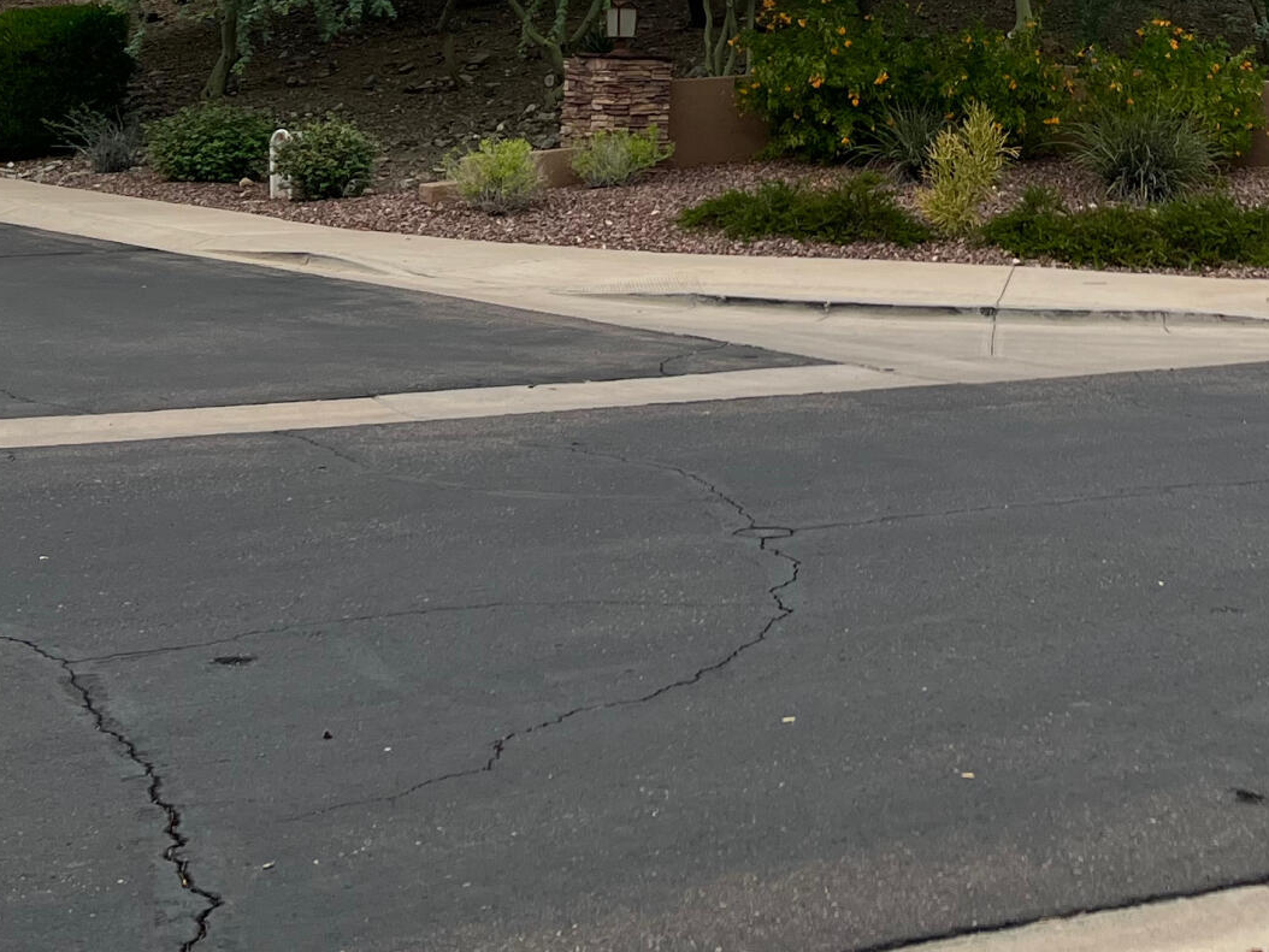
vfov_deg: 19.1
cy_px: -101
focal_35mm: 74
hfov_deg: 25.7
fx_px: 2713
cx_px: 1058
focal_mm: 5.7
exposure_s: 1/1869
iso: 50
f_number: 1.5
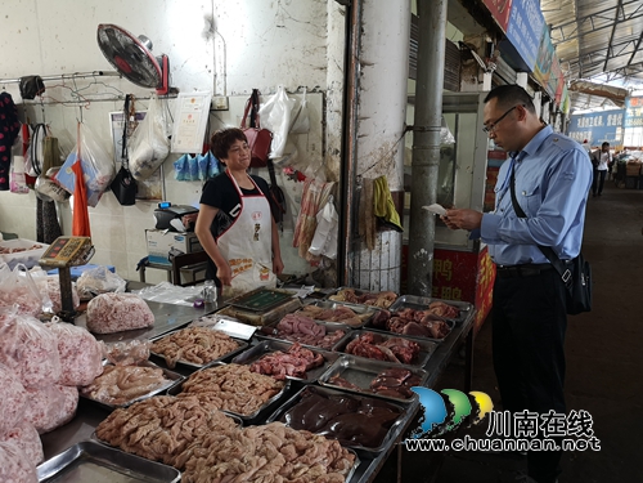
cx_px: 322
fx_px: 502
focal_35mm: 27
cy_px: 242
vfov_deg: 51.4
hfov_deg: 65.3
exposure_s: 1/60
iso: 160
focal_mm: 3.95
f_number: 1.8
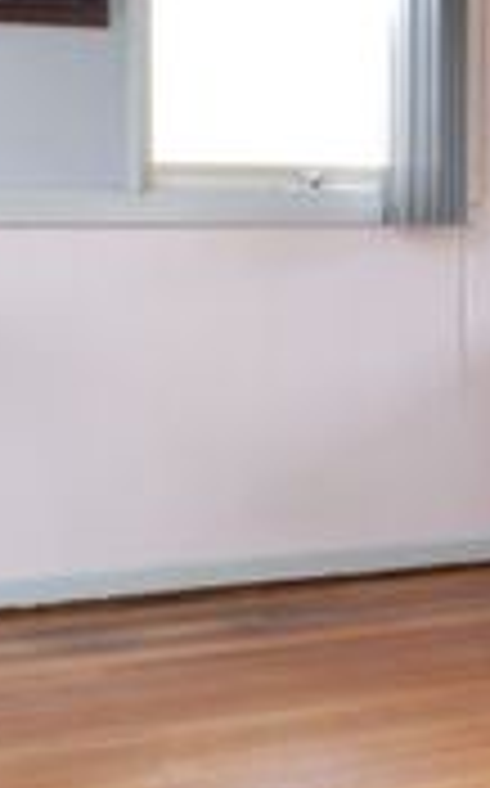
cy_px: 263
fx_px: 1349
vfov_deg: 32.2
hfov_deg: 20.3
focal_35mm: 63
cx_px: 409
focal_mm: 15
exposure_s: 1/140
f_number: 3.5
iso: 6400
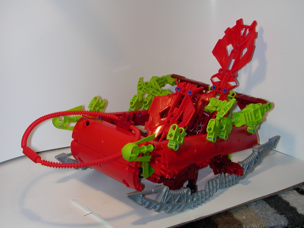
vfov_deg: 29.1
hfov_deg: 38.2
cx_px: 153
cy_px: 116
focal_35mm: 50
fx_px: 439
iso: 100
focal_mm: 7.5
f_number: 5.2
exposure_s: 1/59.9
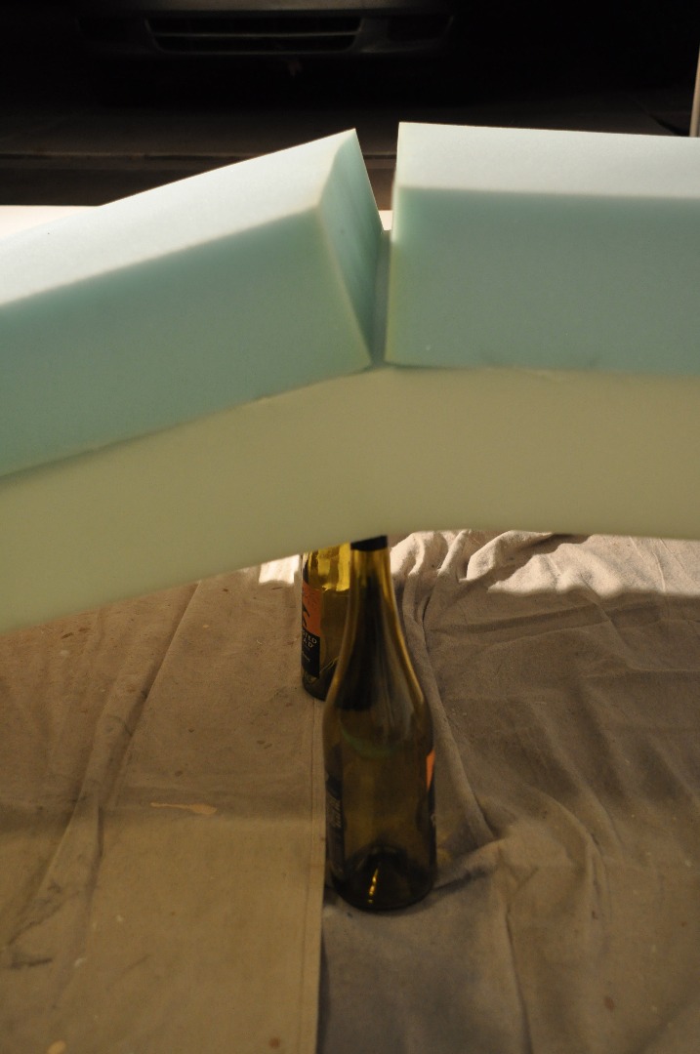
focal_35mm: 45
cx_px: 350
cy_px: 527
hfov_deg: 29.8
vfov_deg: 43.7
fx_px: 1316
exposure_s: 1/30
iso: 1000
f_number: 4.2
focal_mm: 30
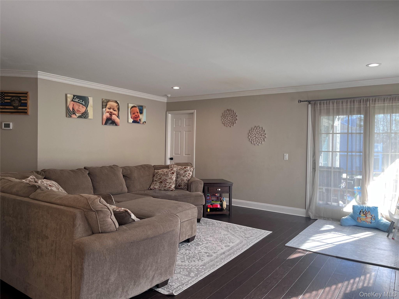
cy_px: 150
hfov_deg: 67.3
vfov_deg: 53.1
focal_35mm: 26
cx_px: 200
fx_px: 300
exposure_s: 1/120
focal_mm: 5.1
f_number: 1.6
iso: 100
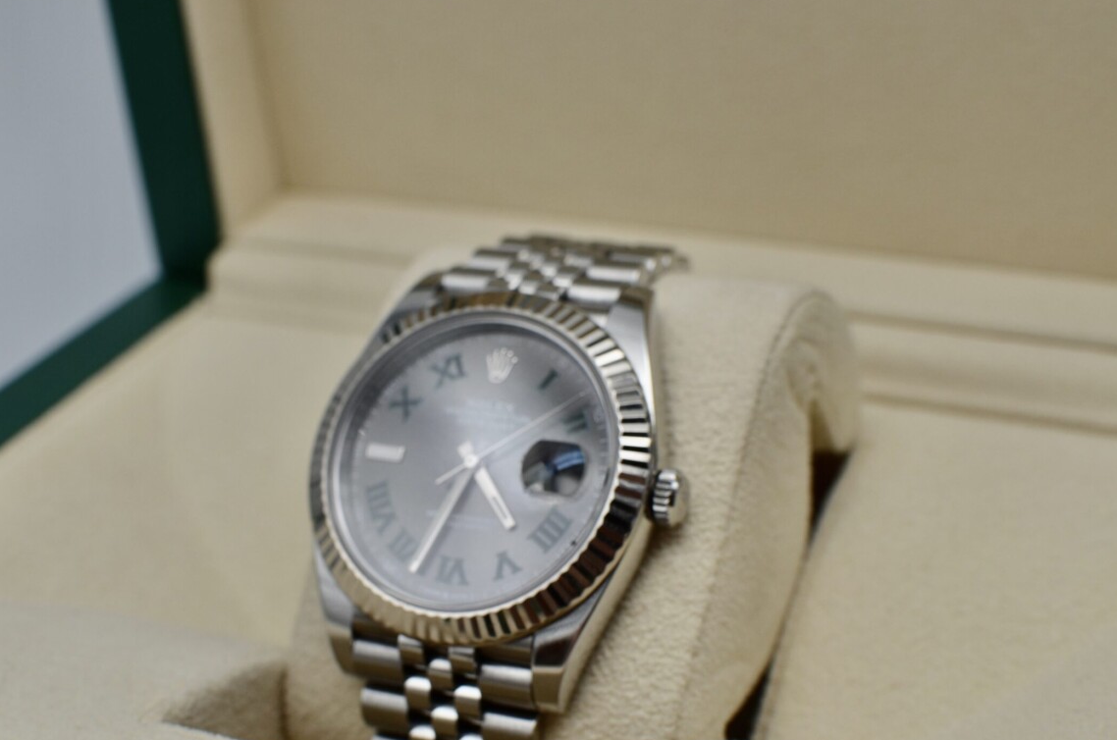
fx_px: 2001
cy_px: 449
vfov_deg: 20.9
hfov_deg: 31.1
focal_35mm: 65
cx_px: 479
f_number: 5.6
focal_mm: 35
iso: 220
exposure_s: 1/125
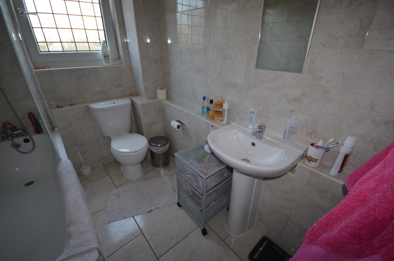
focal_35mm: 15
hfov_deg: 100.5
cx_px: 197
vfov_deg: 77.1
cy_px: 130
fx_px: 164
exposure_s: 1/60
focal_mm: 10
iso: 125
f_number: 4
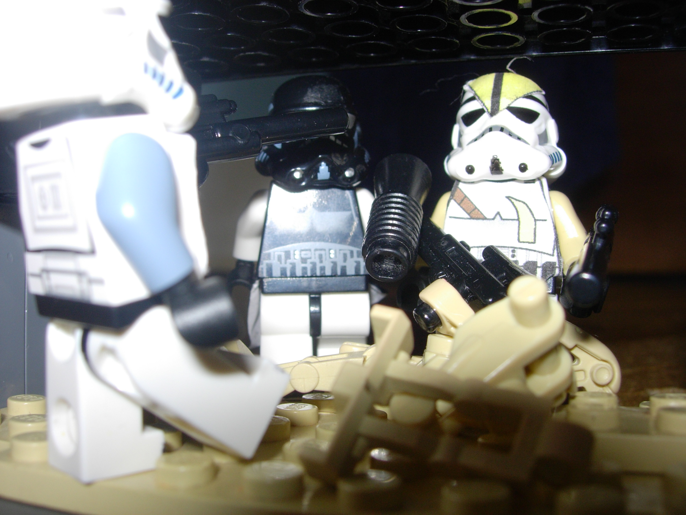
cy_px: 258
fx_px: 753
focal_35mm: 38
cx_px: 343
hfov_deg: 49.0
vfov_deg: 37.7
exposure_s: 1/64
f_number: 4.8
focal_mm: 7.8
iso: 79
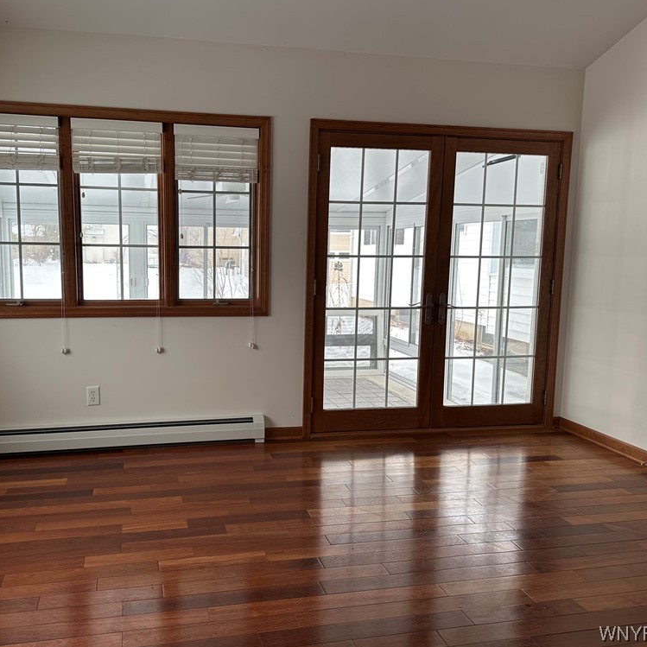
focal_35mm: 29
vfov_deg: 55.6
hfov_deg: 55.1
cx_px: 247
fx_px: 613
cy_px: 321
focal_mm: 6.86
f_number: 1.78
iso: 64
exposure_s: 1/121
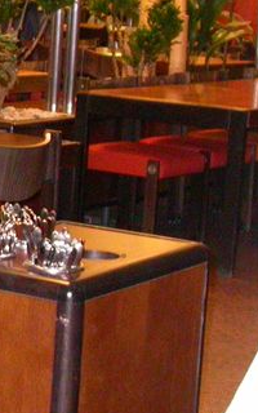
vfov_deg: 16.1
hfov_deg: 9.6
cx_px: -212
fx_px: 1451
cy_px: 123
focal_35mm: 129
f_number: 2.6
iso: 400
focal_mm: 7.85
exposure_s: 1/60
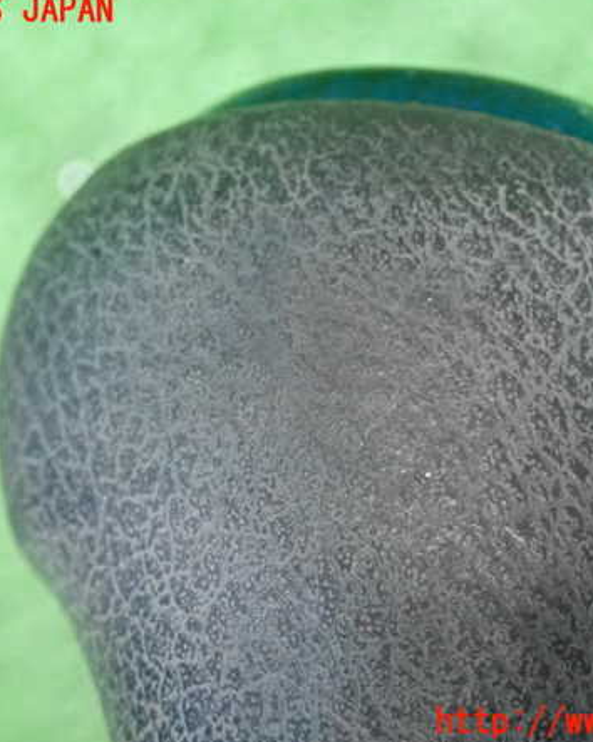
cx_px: 312
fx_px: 1800
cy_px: 367
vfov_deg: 23.3
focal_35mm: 82
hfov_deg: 18.7
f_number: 3.6
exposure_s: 1/100
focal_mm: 11.09
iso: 2500
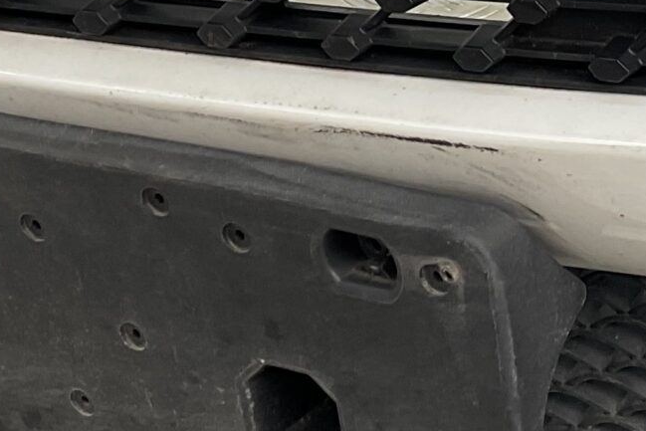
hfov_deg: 16.8
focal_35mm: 119
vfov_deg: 11.3
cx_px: 645
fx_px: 2136
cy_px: -63
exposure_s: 1/100
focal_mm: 3
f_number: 1.8
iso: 32
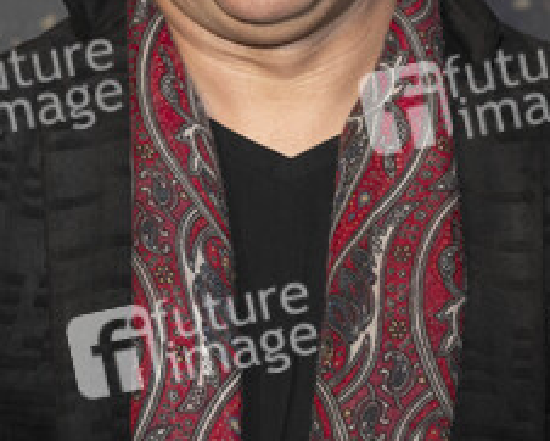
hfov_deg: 9.7
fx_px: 3241
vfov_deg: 7.7
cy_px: -24
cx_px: 263
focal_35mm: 199
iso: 800
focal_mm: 120
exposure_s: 1/200
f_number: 5.6
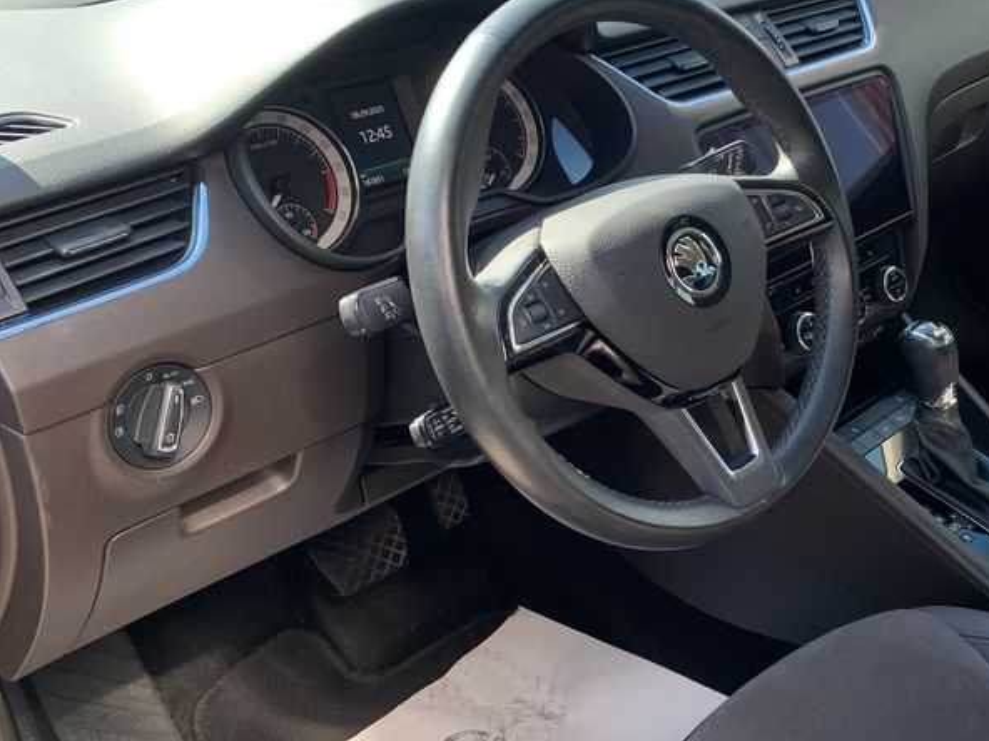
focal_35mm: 45
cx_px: 852
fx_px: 1286
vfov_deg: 32.1
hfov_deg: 39.6
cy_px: 422
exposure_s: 1/122
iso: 25
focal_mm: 4.25
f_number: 1.8
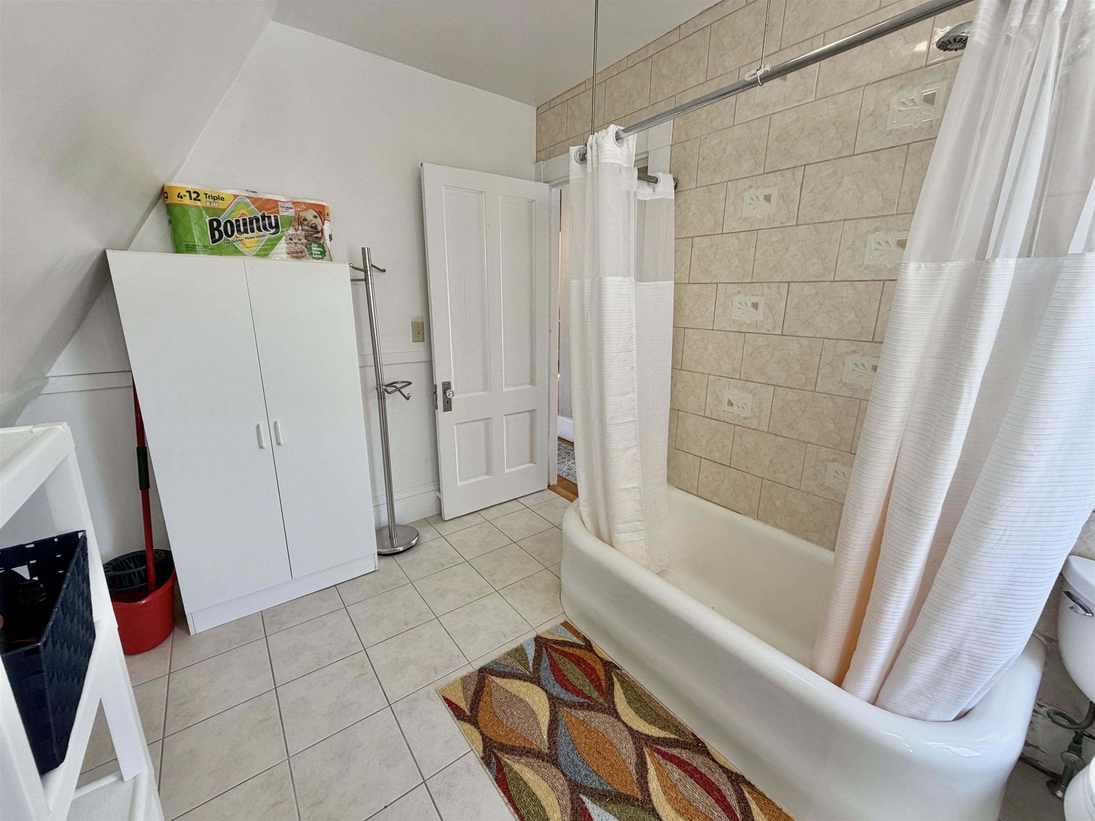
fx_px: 443
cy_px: 410
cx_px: 548
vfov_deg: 85.7
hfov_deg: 102.1
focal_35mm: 14
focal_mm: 2.22
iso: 160
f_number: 2.2
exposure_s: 1/120
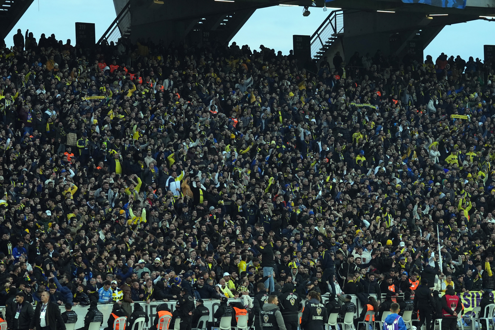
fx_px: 2392
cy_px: 165
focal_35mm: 174
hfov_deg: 11.8
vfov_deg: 7.9
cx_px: 248
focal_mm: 116
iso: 1600
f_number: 3.2
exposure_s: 1/1000
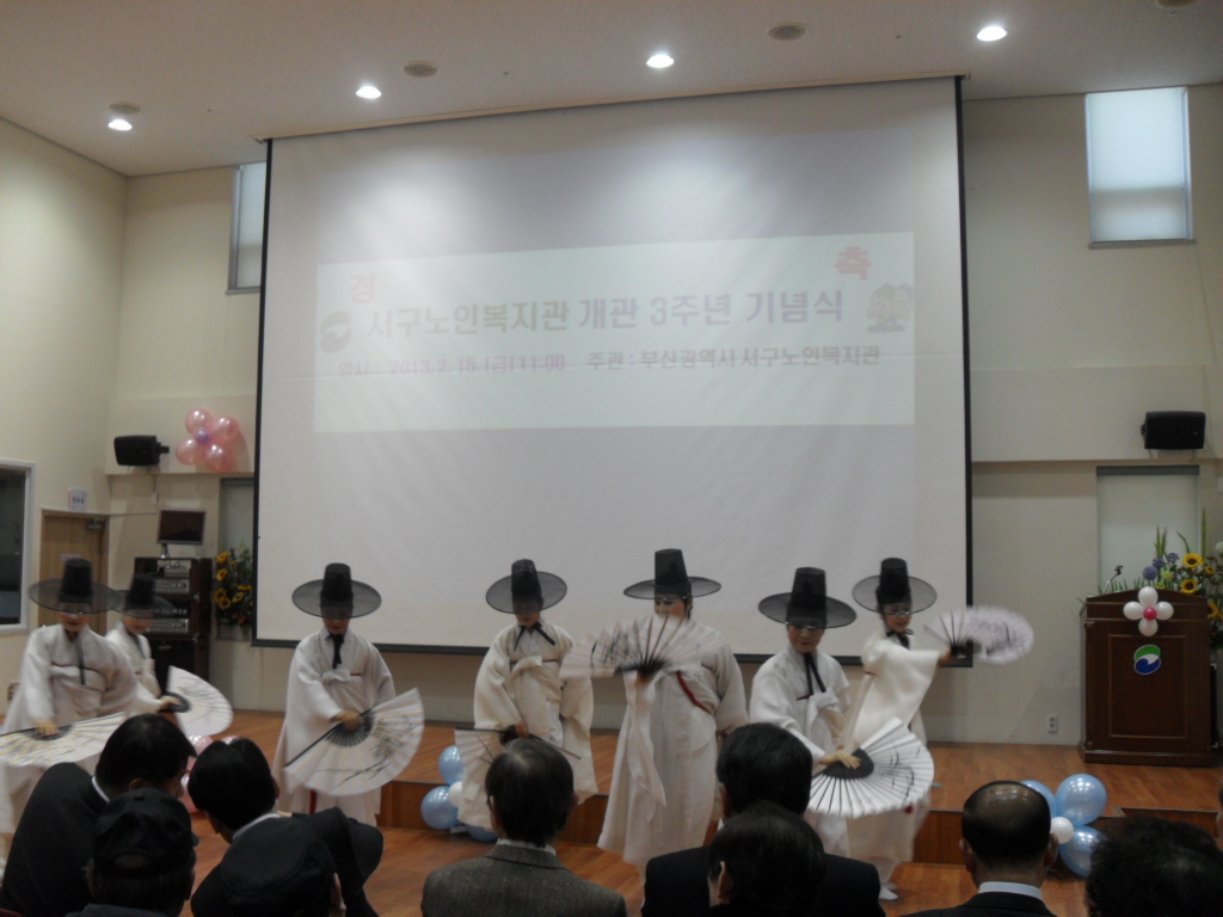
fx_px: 1237
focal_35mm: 35
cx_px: 612
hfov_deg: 52.6
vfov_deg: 40.7
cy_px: 458
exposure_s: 1/30
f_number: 2.8
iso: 100
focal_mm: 6.2
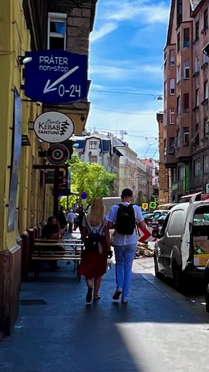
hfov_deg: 19.8
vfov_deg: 36.5
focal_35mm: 57
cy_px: 156
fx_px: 562
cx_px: 248
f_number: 1.8
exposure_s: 1/919
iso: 32
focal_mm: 1.57
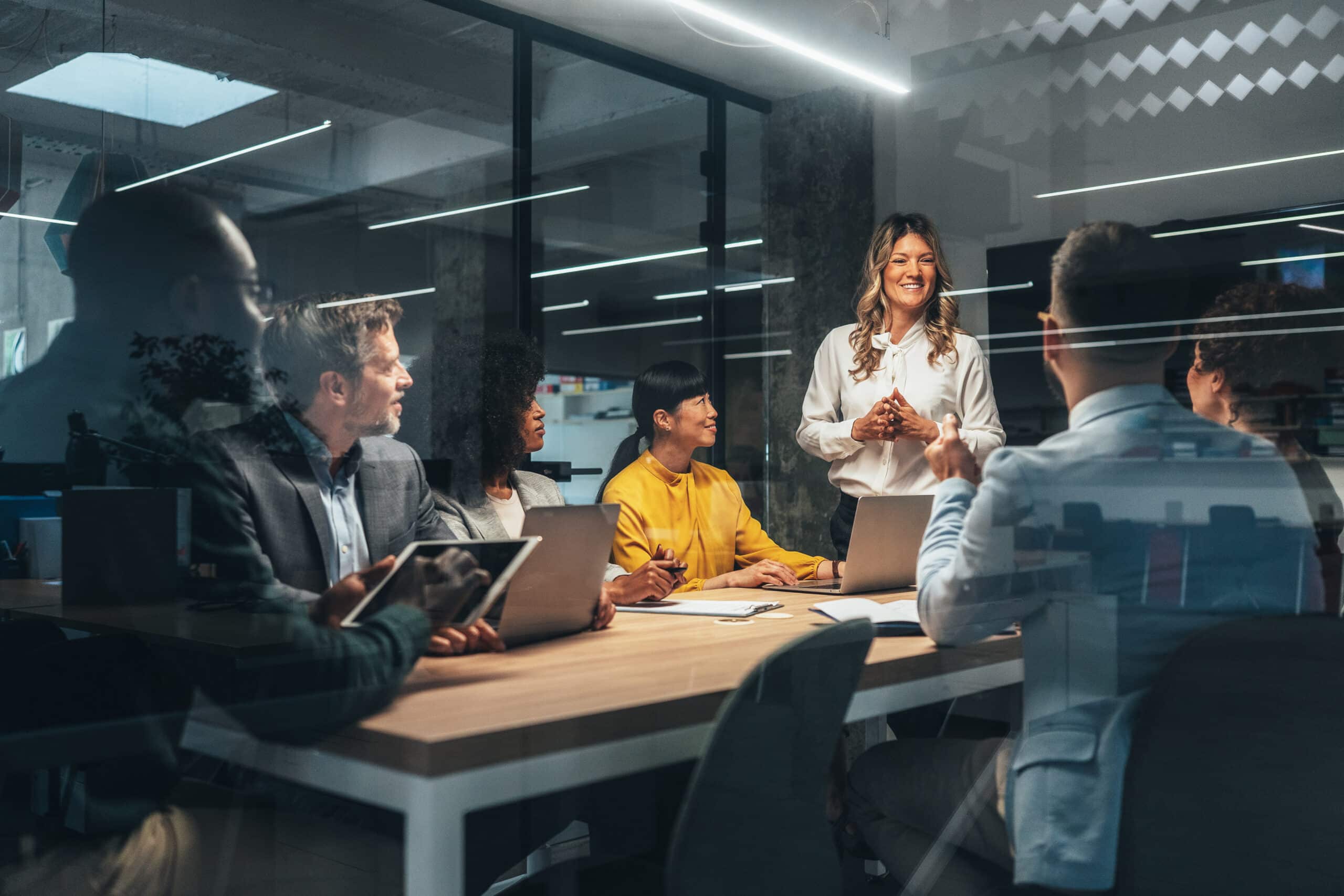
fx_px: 1307
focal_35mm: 35
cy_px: 448
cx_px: 672
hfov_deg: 54.4
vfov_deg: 37.9
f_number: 2.2
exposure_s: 1/400
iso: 1600
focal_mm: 35
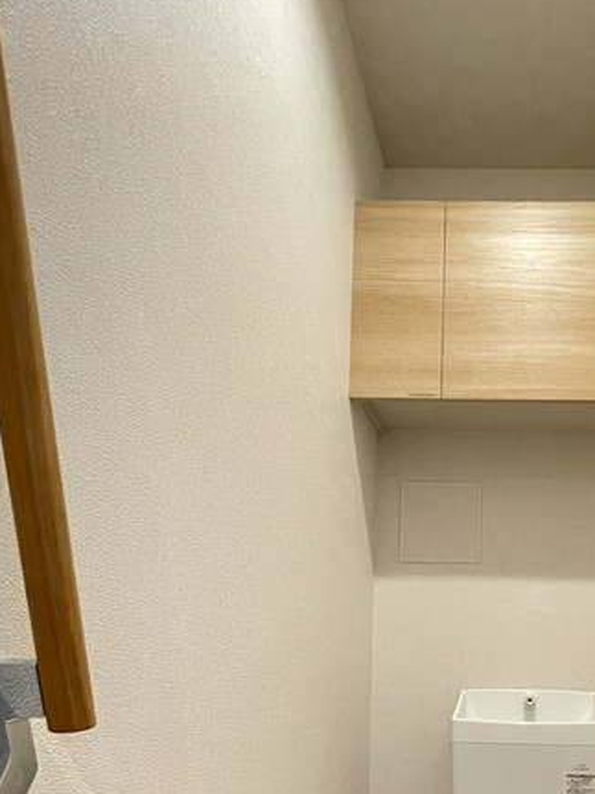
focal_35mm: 26
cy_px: 695
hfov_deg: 48.3
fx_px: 596
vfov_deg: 58.8
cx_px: 519
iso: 640
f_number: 2.4
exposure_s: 1/50
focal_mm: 1.55
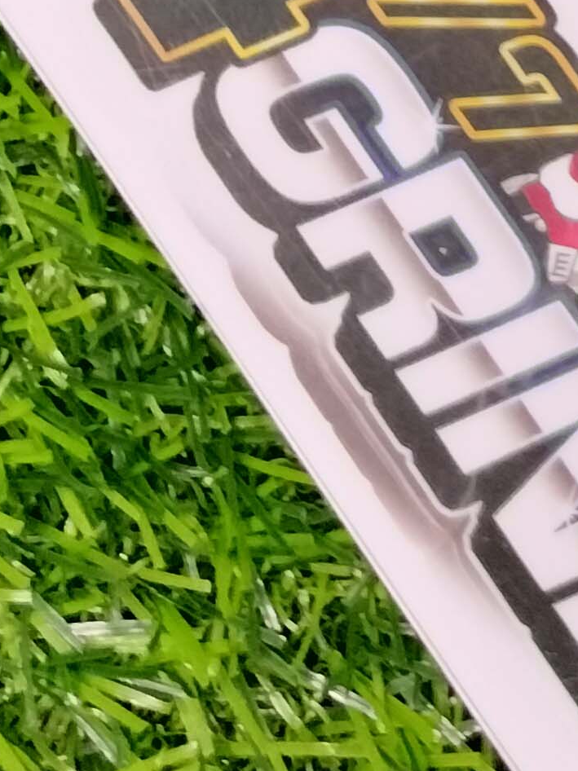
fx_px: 2940
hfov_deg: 10.6
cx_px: 1036
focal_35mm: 132
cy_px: -446
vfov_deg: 13.9
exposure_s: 1/25
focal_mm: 4.71
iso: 741
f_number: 1.7
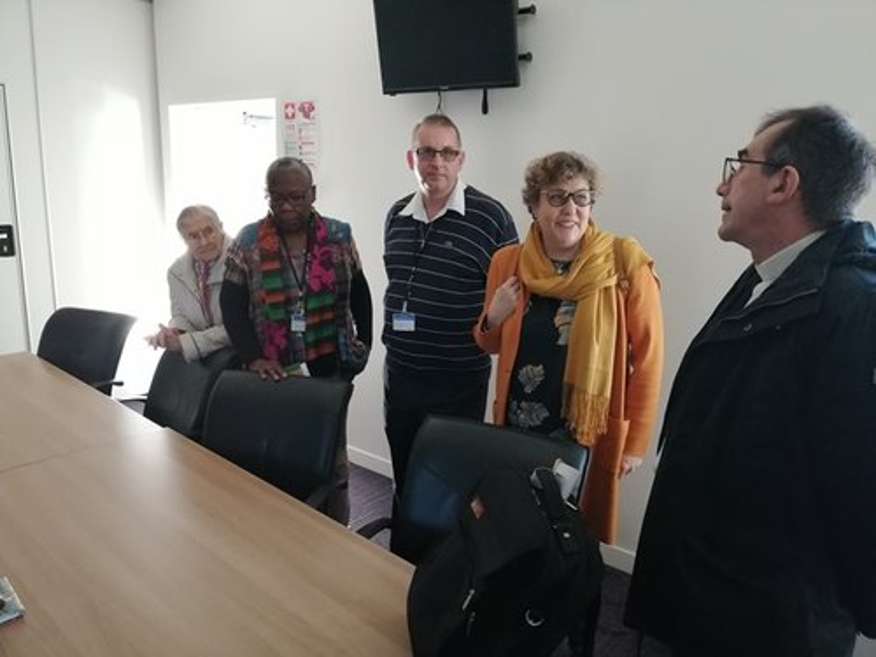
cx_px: 438
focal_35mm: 27
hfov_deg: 65.3
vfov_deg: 51.4
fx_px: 683
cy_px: 328
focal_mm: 3.96
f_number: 1.8
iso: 320
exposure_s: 1/100
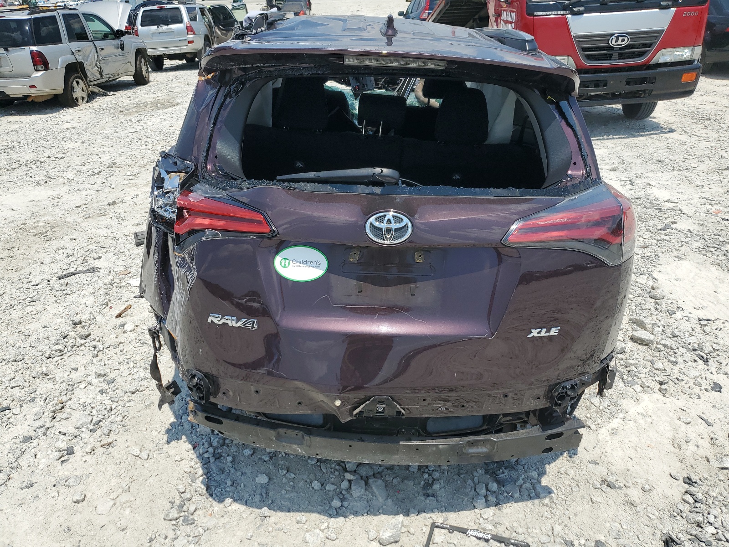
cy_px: 274
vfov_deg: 53.1
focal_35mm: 26
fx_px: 548
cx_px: 364
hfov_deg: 67.3
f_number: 1.5
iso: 50
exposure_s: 1/5000
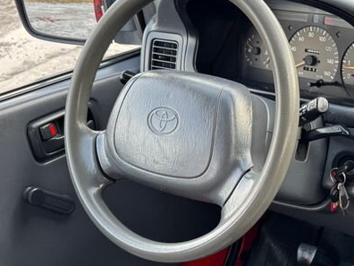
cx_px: 338
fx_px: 634
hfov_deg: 29.5
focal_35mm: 62
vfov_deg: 23.2
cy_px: 227
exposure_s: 1/121
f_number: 1.78
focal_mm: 6.76
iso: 100
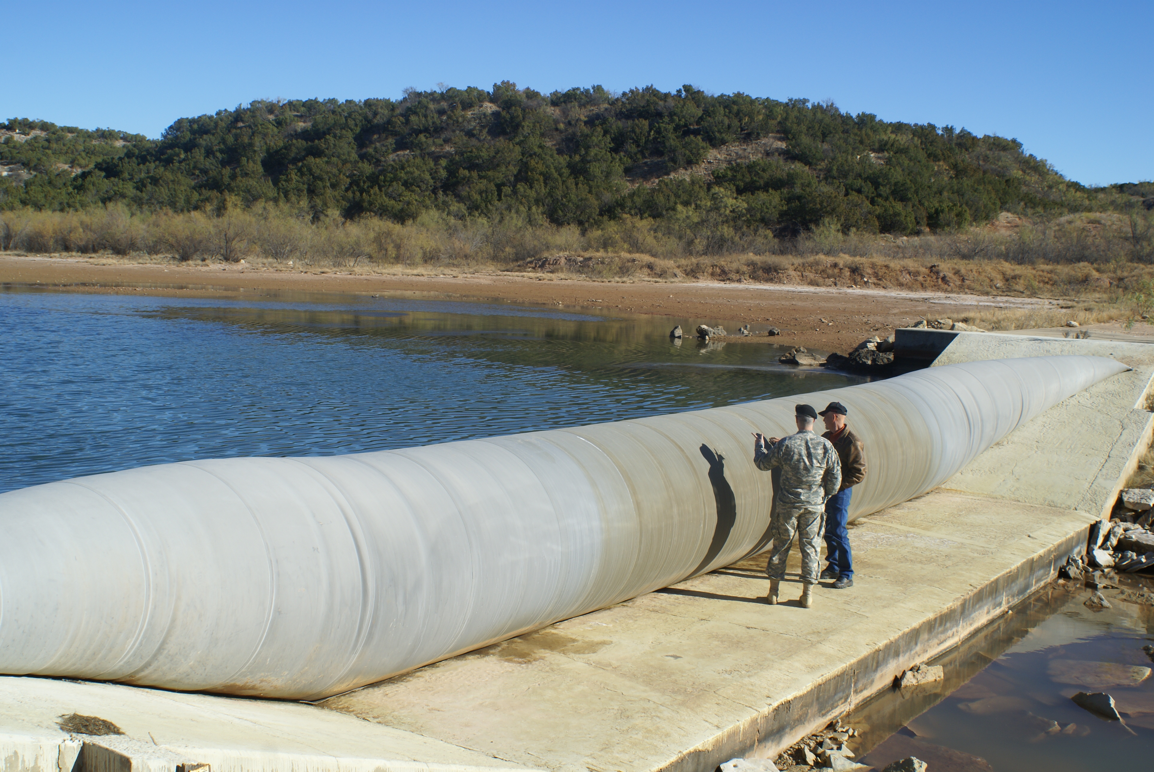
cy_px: 386
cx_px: 577
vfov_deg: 32.0
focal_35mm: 42
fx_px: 1348
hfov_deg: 46.3
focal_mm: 28
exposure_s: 1/160
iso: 100
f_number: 10
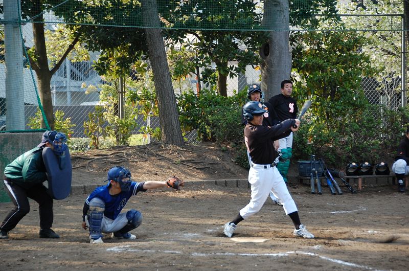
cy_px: 136
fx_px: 1531
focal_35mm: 135
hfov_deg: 15.2
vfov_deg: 10.1
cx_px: 204
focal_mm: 90
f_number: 5.3
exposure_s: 1/500
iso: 560
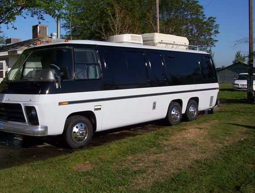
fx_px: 355
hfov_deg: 39.5
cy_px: 91
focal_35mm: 48
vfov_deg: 30.4
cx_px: 121
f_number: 5.17
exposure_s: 1/1387
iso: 100
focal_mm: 5.77
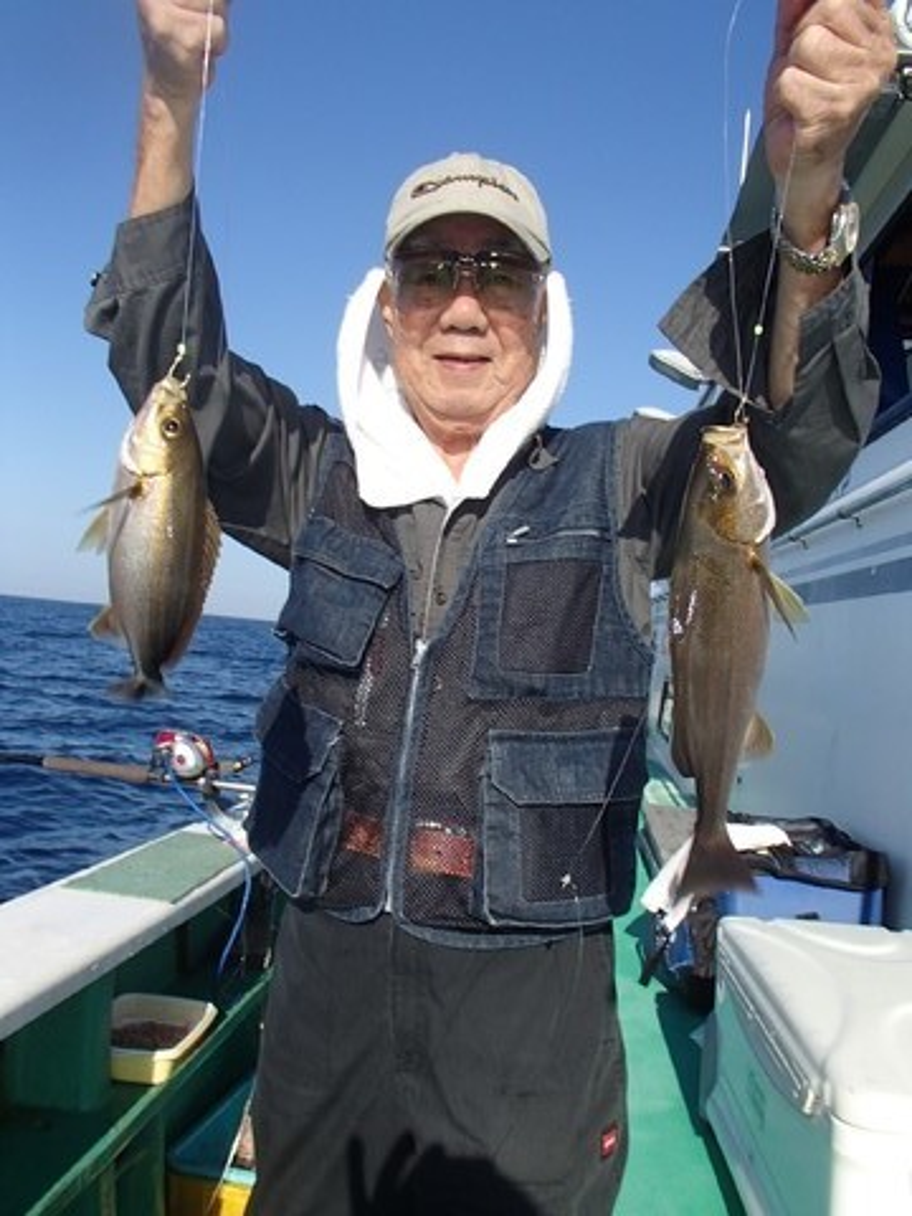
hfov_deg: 49.7
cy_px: 608
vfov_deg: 63.4
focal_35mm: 28
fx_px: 984
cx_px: 456
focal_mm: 5
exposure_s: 1/125
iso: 100
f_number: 11
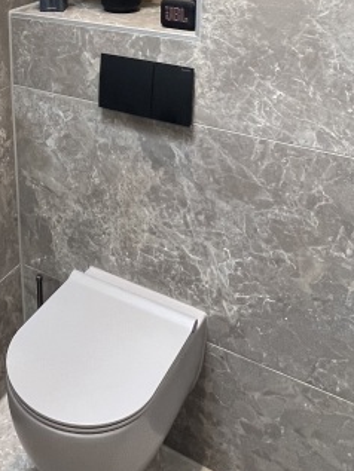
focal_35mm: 42
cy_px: 13
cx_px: 37
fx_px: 572
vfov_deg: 40.0
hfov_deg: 32.7
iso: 250
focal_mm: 1.57
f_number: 1.8
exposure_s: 1/85
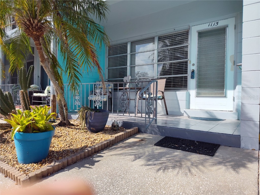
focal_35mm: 23
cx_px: 130
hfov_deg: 73.9
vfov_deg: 58.9
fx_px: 173
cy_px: 98
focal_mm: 5.56
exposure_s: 1/2087
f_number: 1.8
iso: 100
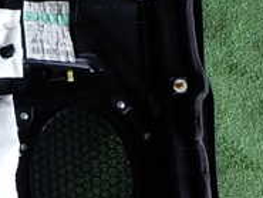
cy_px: 124
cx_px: -134
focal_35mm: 81
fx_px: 616
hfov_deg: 20.5
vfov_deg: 18.2
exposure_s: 1/60
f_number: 2.8
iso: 100
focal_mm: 4.5
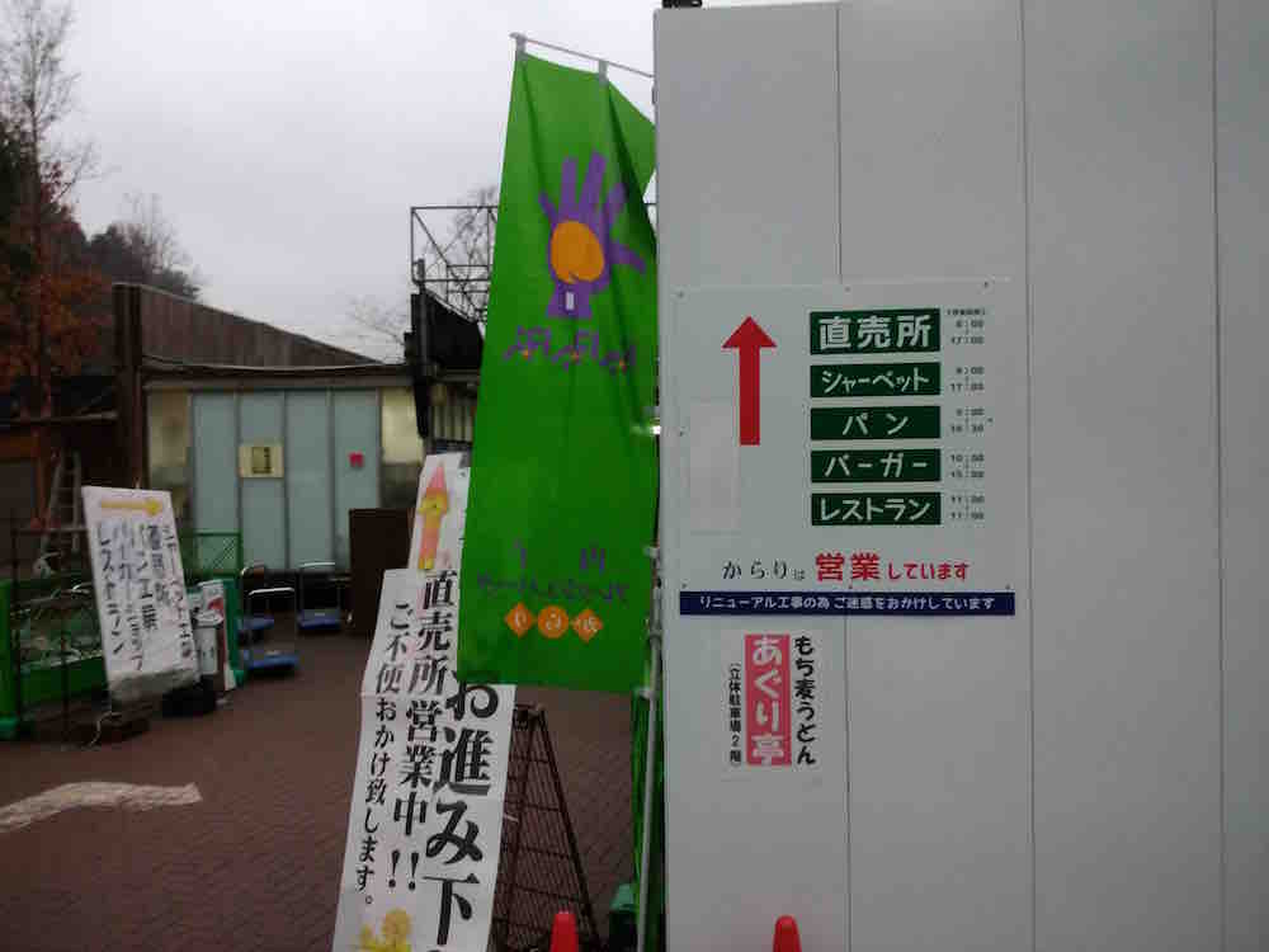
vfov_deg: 51.4
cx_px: 634
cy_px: 476
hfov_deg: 65.3
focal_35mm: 27
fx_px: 990
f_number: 2.4
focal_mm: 2.87
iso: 100
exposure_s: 1/33.3
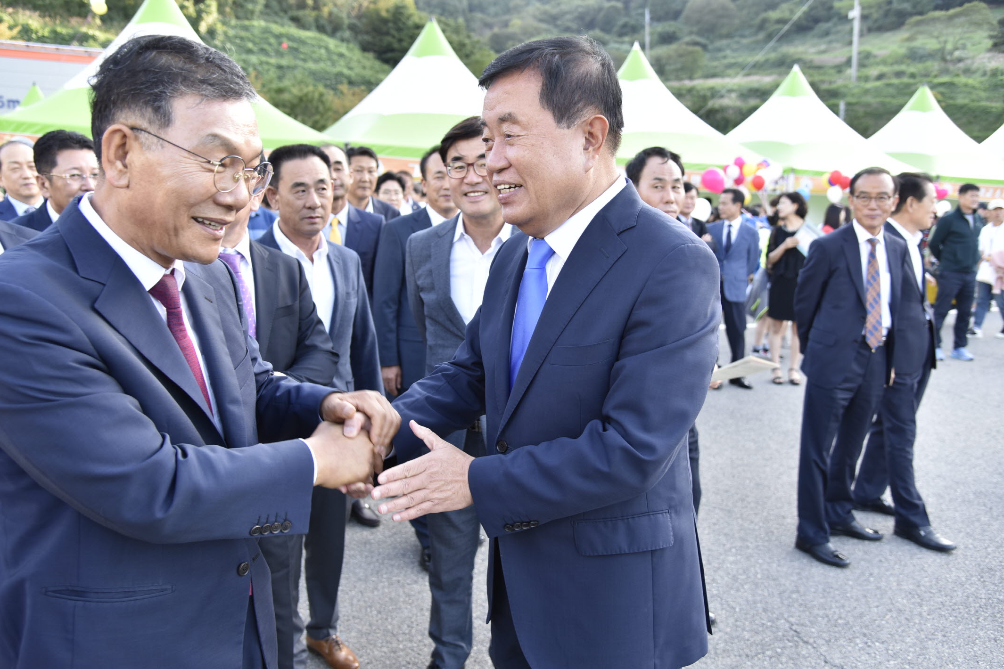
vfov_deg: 42.3
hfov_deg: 60.3
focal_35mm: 31
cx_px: 498
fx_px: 864
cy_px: 336
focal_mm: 30
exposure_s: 1/125
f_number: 4
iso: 220
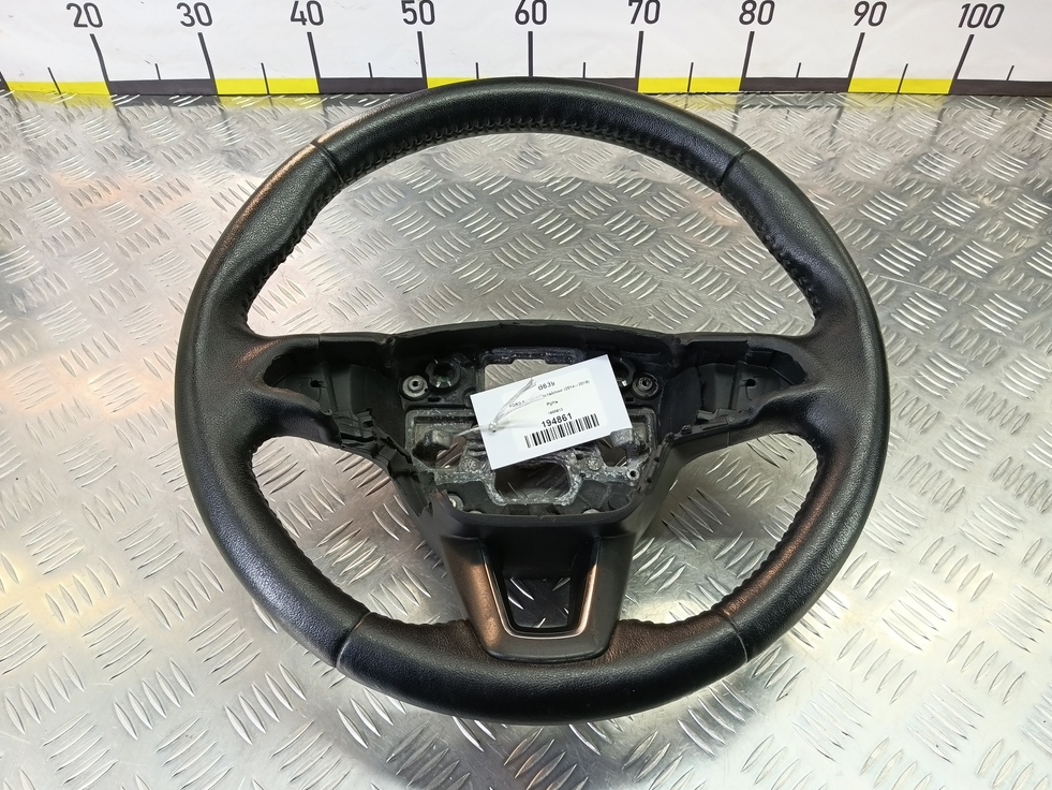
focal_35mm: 24
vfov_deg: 56.8
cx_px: 535
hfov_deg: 71.6
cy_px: 406
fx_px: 729
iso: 137
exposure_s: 1/50
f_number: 1.6
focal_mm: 4.11
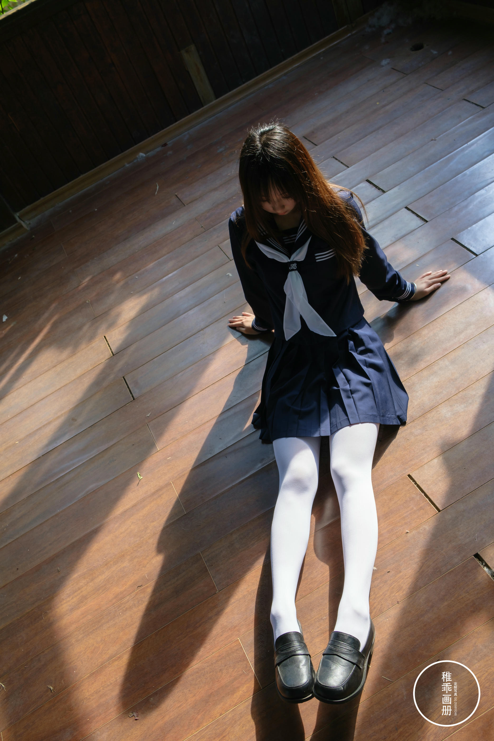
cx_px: 247
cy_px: 370
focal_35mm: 35
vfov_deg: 54.4
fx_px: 720
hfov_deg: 37.9
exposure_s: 1/100
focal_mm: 23
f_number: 5.6
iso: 160
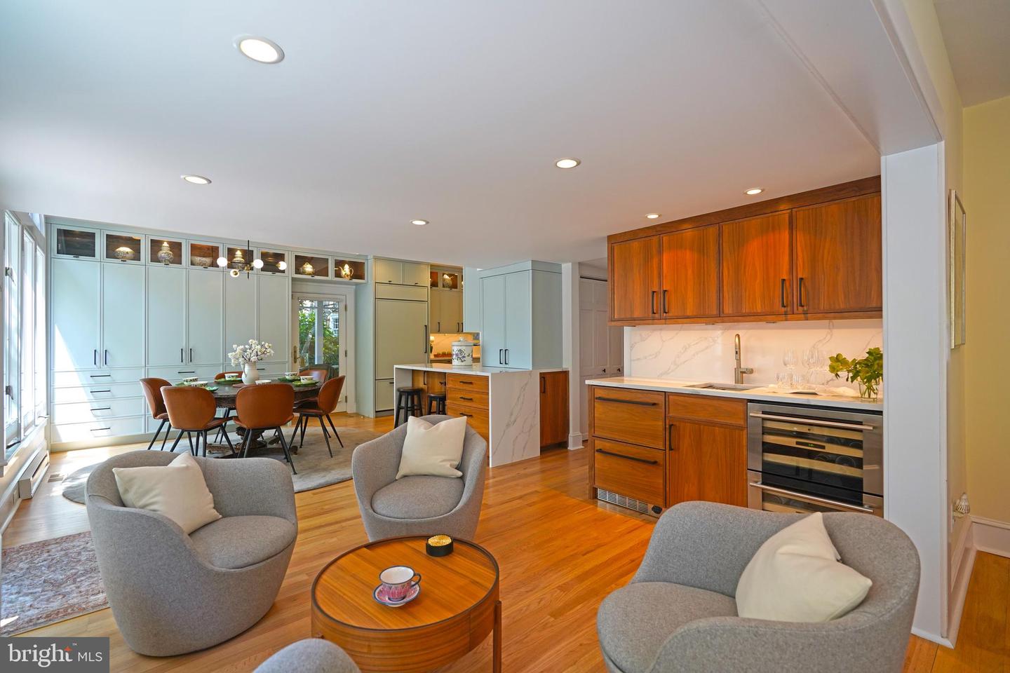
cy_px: 336
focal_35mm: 16
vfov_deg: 73.7
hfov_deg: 96.7
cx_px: 505
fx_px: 449
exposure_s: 1/160
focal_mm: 16
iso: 500
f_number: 4
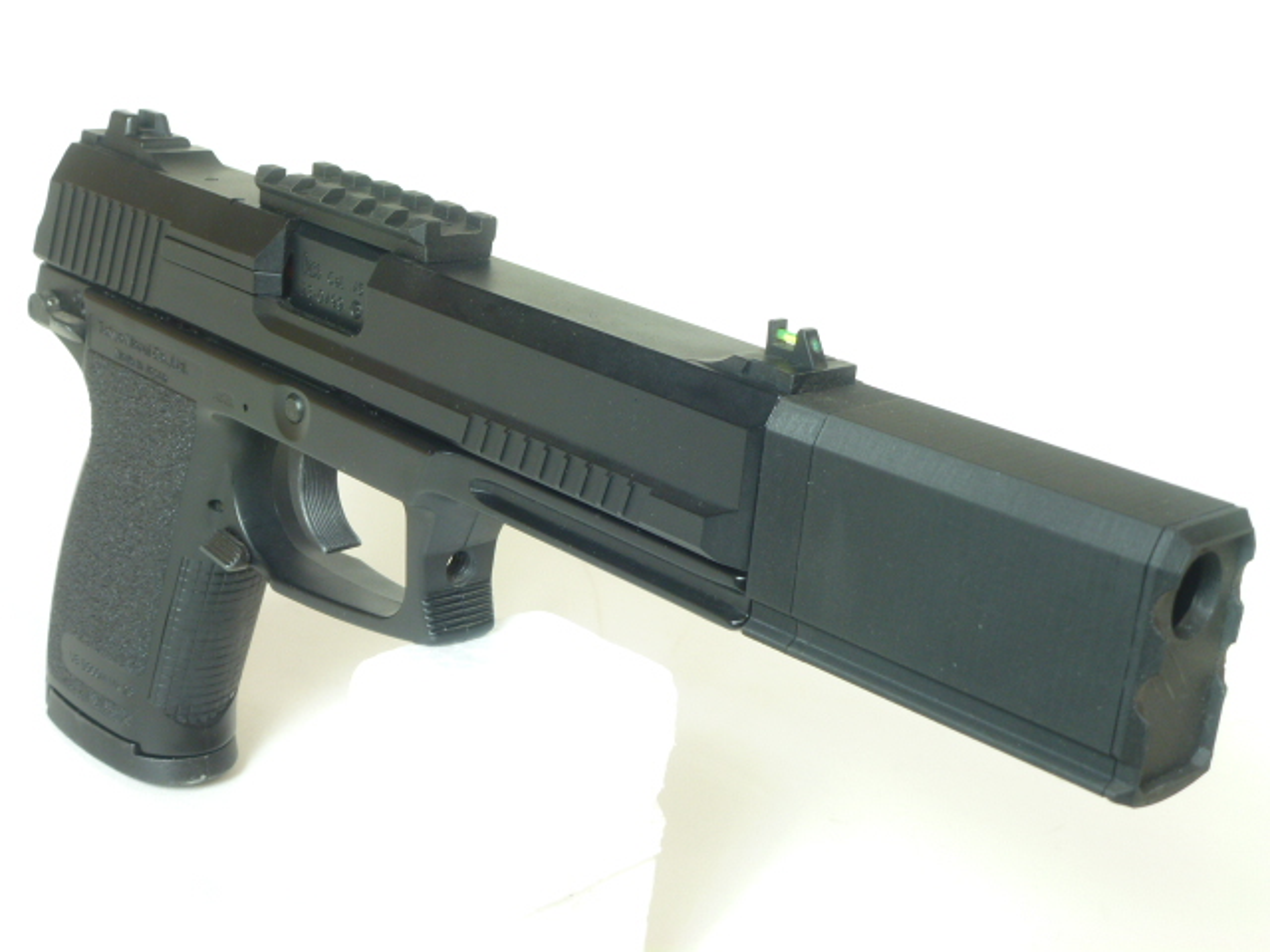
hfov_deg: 36.8
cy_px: 476
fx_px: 1908
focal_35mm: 52
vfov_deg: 28.0
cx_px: 635
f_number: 4.5
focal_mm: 9.4
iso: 100
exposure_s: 1/4
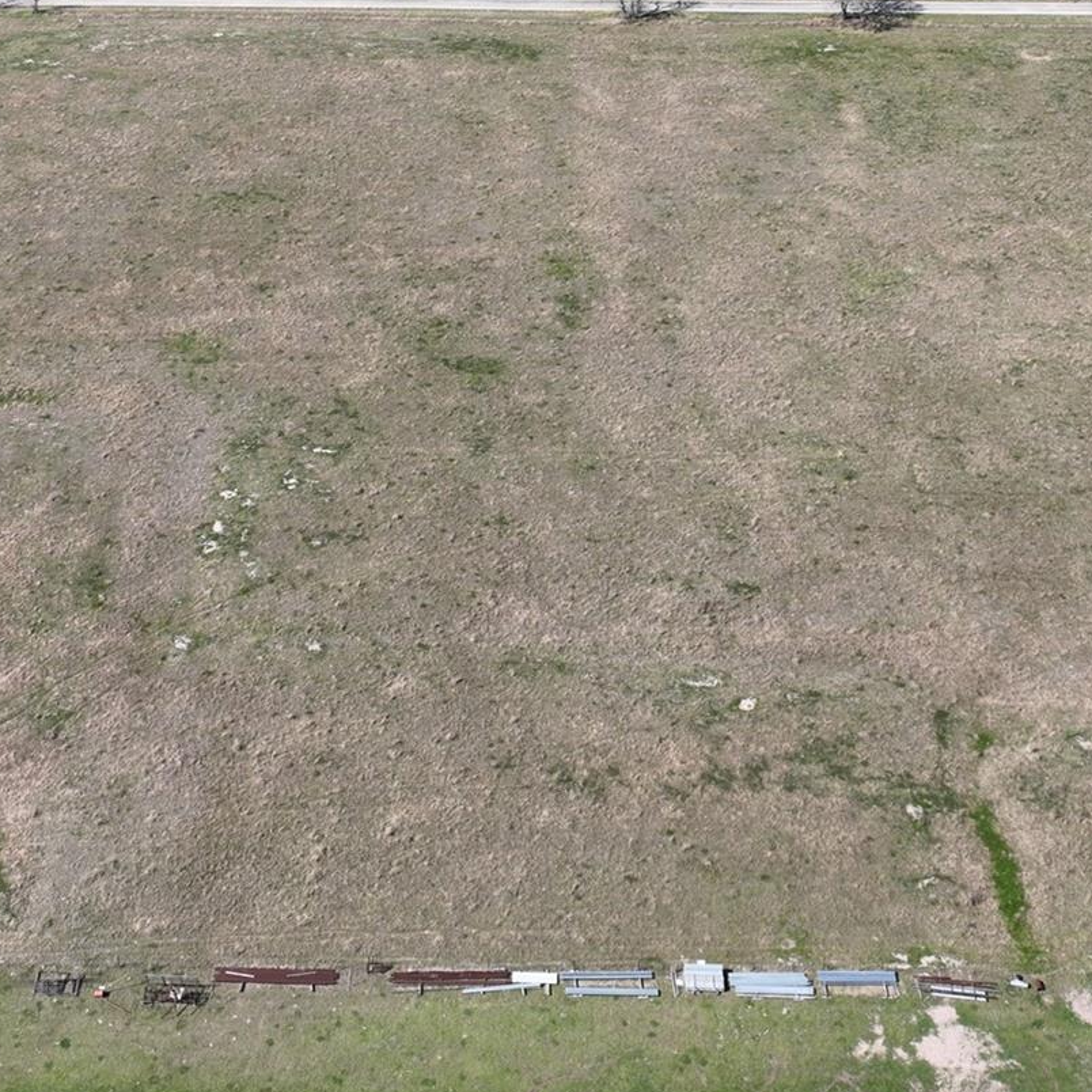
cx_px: 500
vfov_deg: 30.4
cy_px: 132
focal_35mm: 54
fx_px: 1927
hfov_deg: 31.6
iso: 110
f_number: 2.8
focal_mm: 12.29
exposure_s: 1/1250
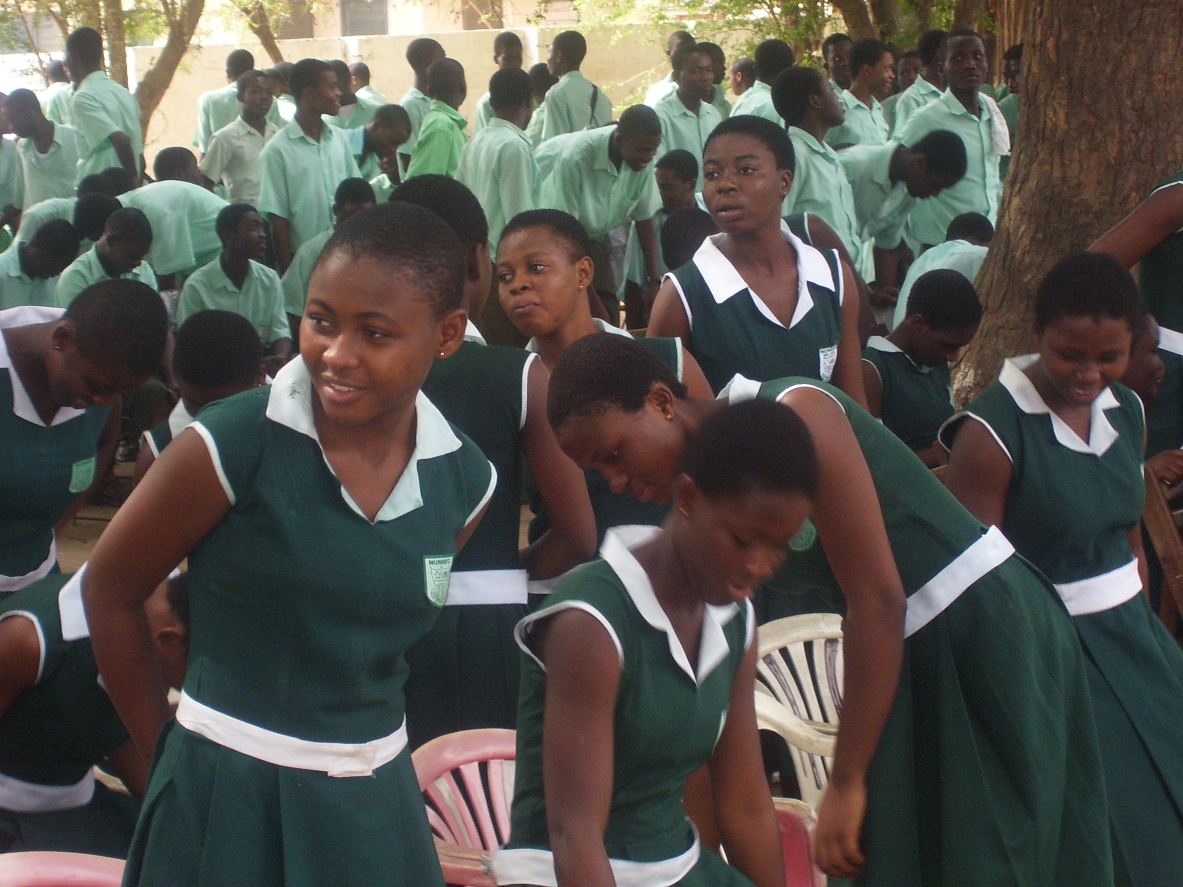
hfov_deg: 18.2
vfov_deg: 13.7
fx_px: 3691
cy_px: 444
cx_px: 592
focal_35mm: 108
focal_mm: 18
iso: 160
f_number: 4.6
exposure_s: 1/90
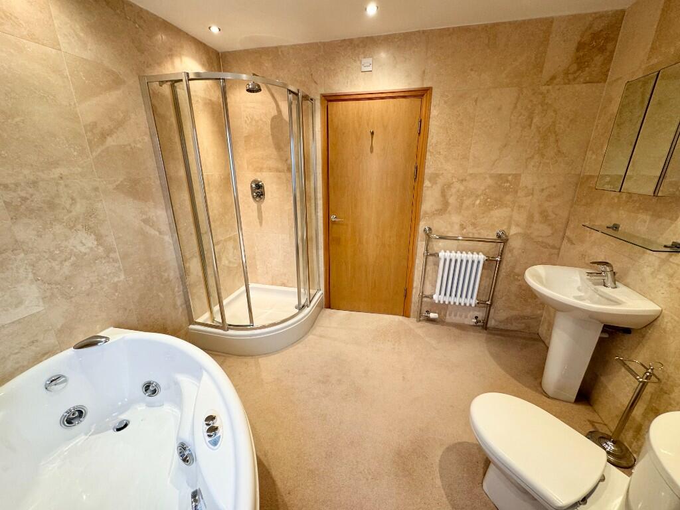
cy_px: 255
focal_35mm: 14
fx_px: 275
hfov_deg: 102.1
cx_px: 340
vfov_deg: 85.7
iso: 160
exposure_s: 1/50
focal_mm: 2.22
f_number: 2.2
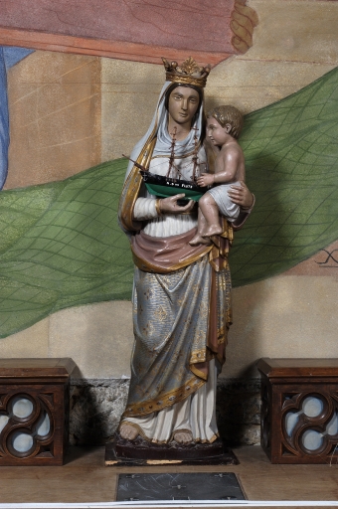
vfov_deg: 29.9
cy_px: 254
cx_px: 169
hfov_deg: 20.1
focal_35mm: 68
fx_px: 953
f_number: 22
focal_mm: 45
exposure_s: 1/40
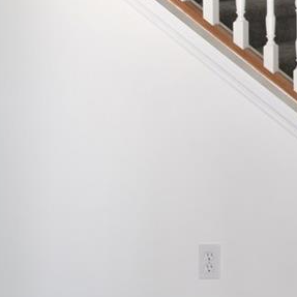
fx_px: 689
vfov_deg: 22.6
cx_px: 683
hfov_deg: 15.5
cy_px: -48
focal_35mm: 71
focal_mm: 10
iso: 100
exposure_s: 1/20
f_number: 10
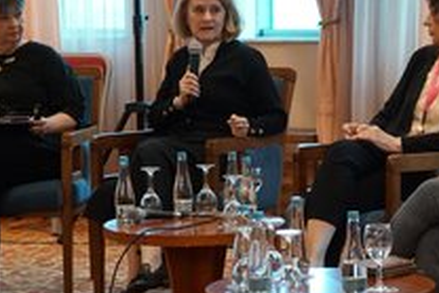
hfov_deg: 14.9
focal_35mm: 137
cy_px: 161
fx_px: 1672
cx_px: 355
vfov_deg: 10.0
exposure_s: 1/160
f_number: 5
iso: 4000
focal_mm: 57
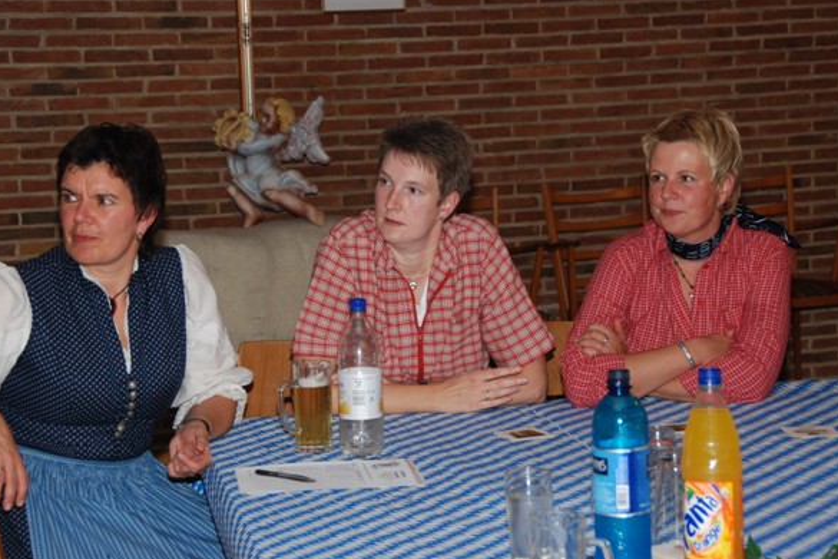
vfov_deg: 15.1
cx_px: 421
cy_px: 281
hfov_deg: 22.5
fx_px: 2108
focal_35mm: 91
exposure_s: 1/60
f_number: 5.6
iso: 400
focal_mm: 55
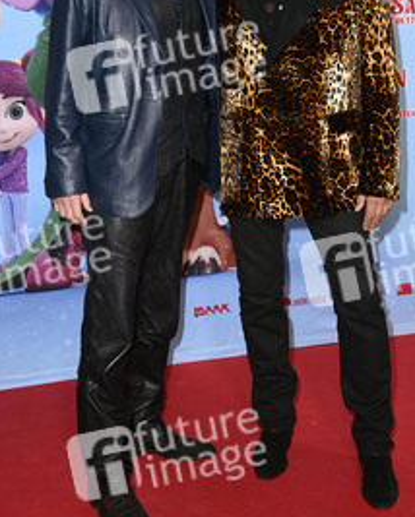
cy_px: 165
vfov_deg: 25.9
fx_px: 1119
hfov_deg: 21.0
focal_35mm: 73
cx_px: 223
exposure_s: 1/250
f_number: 5.6
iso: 1000
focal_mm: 52
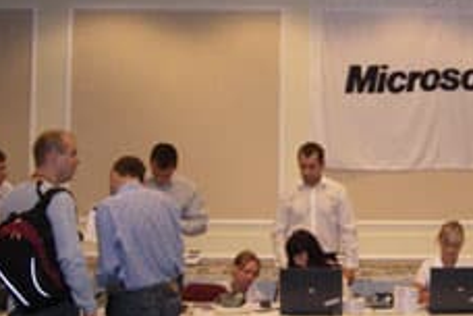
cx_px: 411
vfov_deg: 17.5
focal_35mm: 78
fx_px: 1025
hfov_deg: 25.3
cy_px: 110
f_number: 2.7
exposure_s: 1/50
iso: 400
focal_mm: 6.2
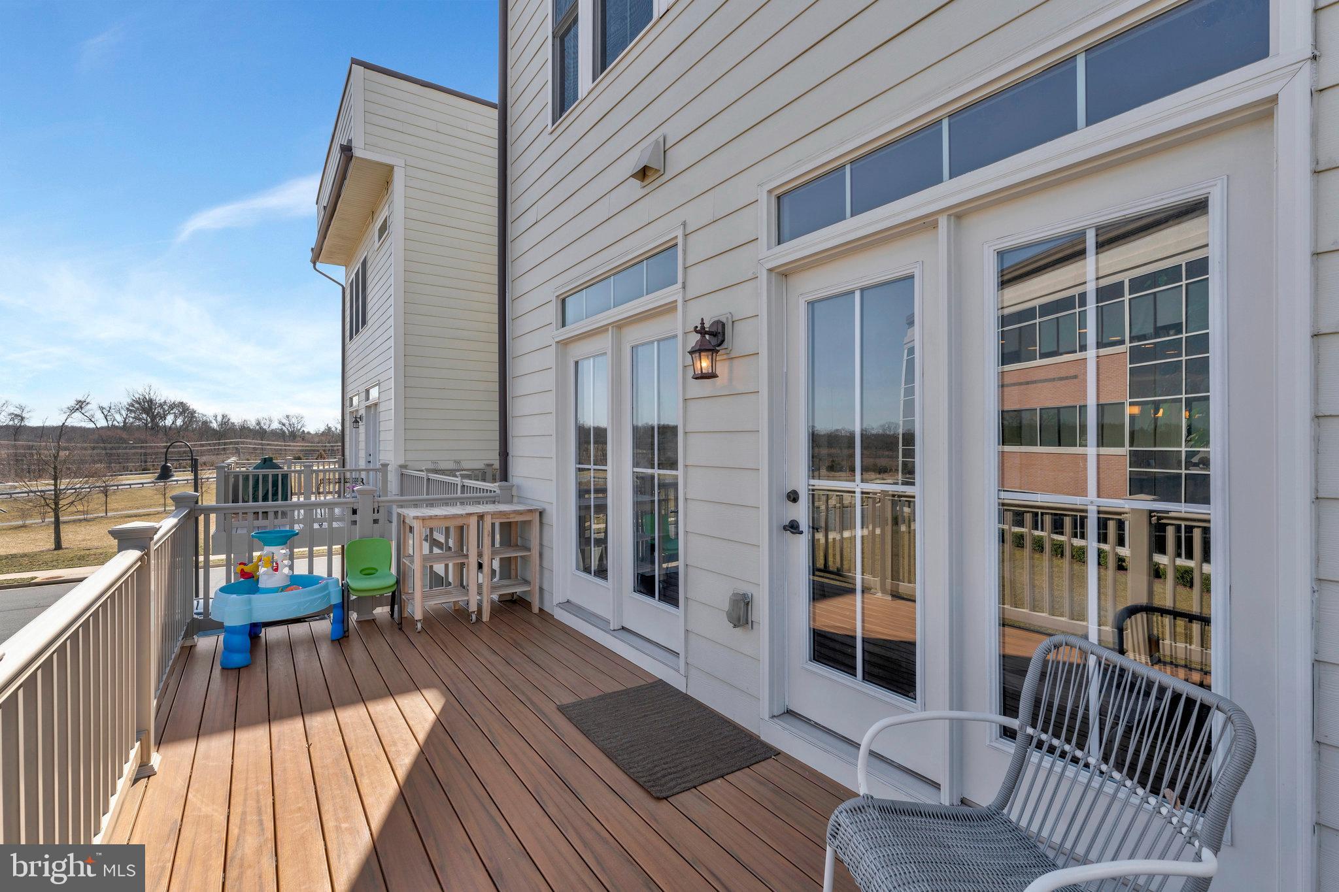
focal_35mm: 16
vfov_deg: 74.1
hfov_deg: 97.1
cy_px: 446
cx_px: 670
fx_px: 591
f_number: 8
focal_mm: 15.9
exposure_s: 1/200
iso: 100
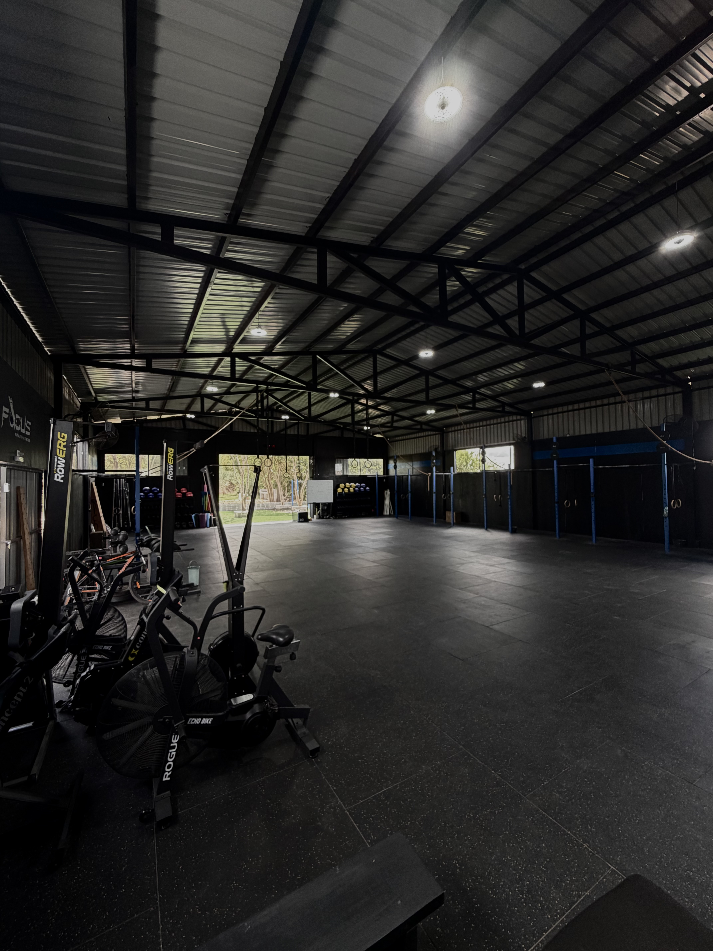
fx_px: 384
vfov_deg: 102.1
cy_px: 476
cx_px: 356
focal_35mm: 14
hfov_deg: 85.7
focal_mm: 2.22
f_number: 2.2
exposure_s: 1/121
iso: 200
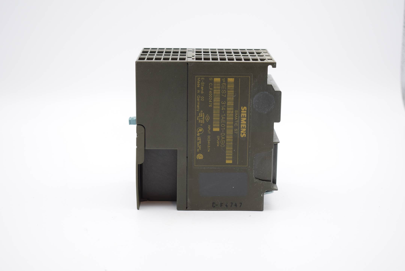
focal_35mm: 63
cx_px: 202
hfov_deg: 31.9
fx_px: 709
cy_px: 136
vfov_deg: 21.6
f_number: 5
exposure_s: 1/30
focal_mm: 42
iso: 100
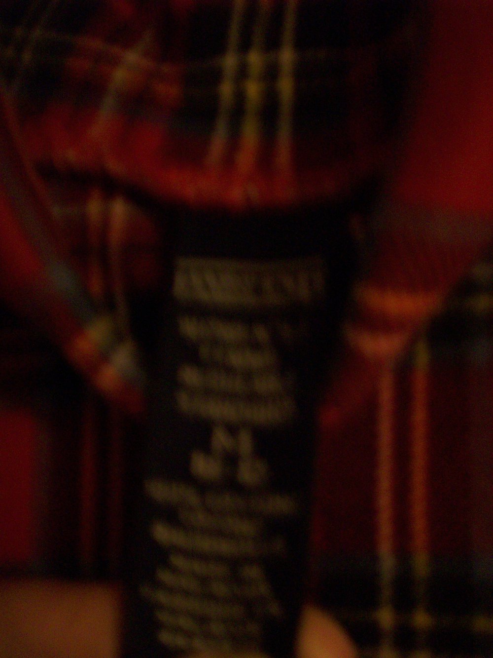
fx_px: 702
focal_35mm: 37
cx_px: 246
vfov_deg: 50.1
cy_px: 329
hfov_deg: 38.7
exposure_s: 1/8
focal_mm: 6.2
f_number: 2.8
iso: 200
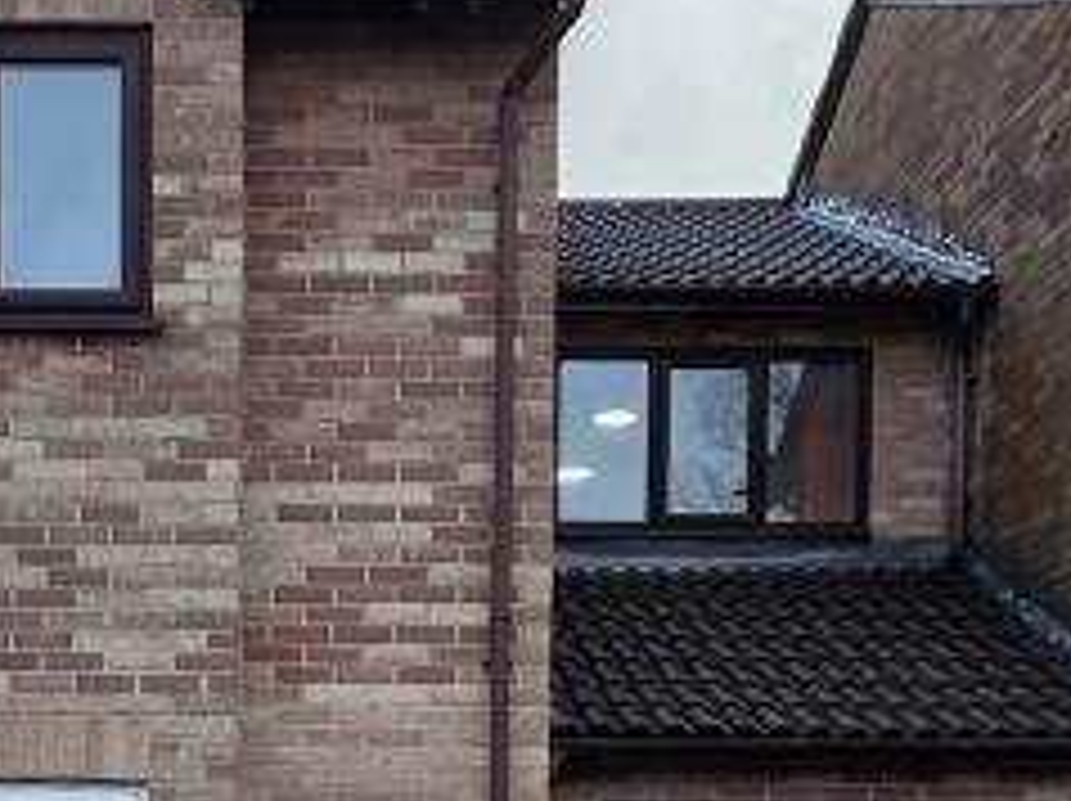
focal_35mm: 56
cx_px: 248
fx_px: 1731
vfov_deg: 23.8
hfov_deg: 33.6
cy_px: 950
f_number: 1.9
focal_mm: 2.2
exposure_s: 1/100
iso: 32
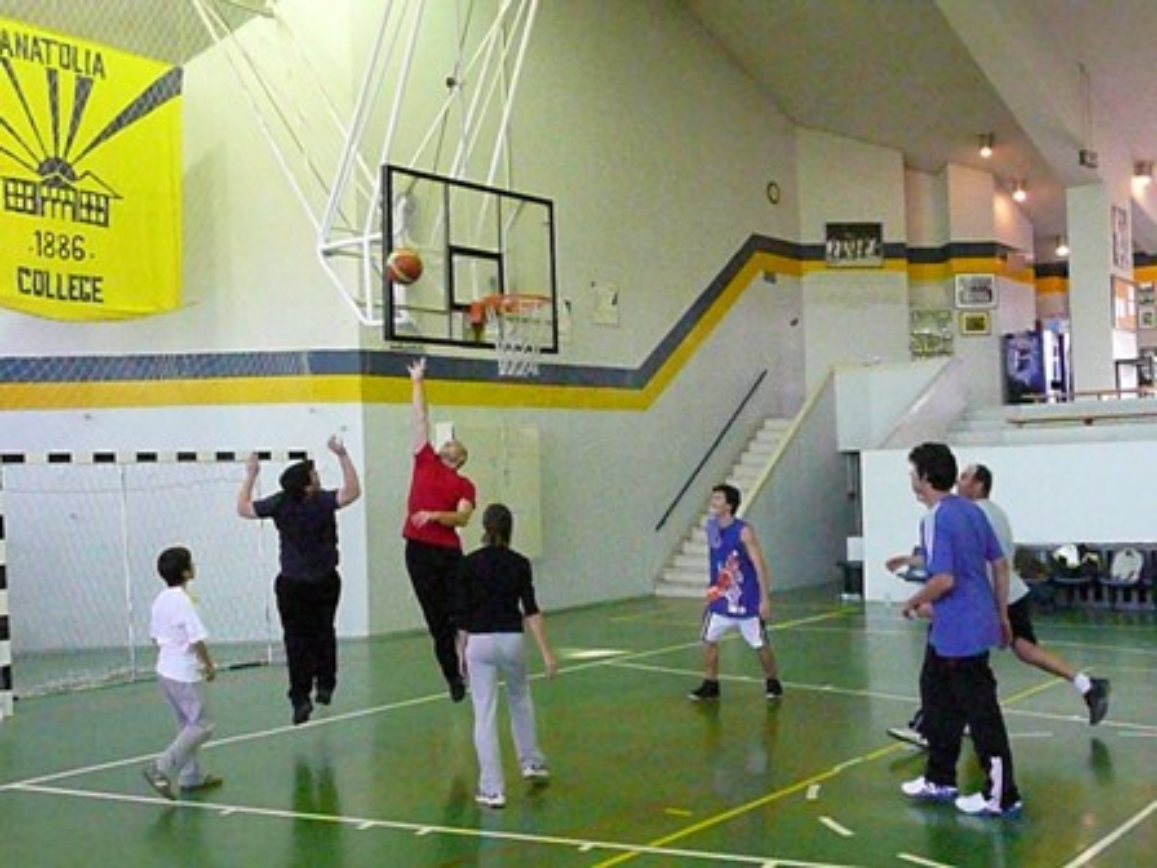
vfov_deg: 36.0
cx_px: 578
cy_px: 434
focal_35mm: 40
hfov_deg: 46.8
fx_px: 1337
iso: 3200
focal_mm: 6.5
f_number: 3.9
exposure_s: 1/160
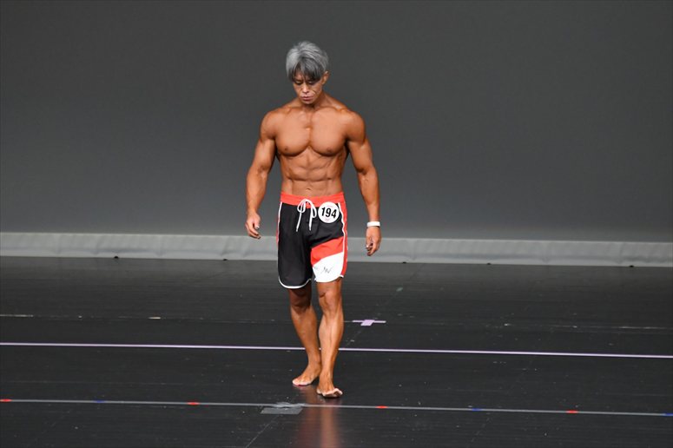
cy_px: 224
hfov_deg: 6.0
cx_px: 336
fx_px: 6447
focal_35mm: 345
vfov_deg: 4.0
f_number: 5.6
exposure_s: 1/400
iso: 4000
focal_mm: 230
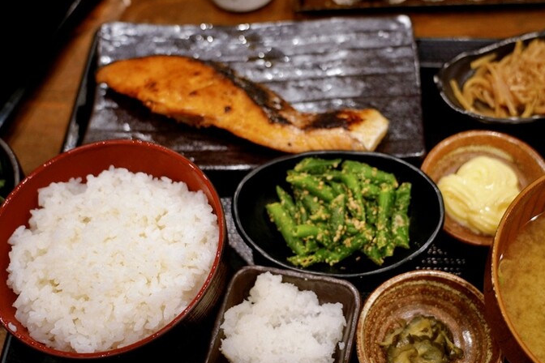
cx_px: 332
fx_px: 651
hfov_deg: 45.1
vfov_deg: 31.1
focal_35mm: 43
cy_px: 213
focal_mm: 34
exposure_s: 1/40
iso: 500
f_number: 4
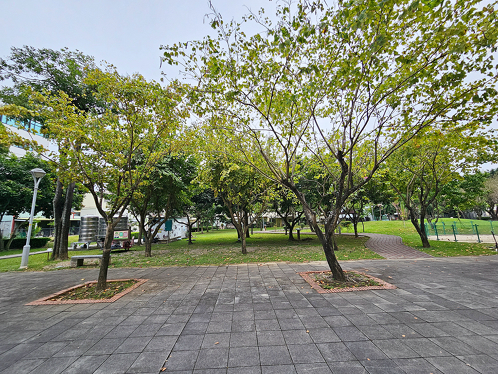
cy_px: 187
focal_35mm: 13
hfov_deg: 106.2
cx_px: 249
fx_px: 187
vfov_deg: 89.9
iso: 50
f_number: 2.2
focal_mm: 2.2
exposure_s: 1/191
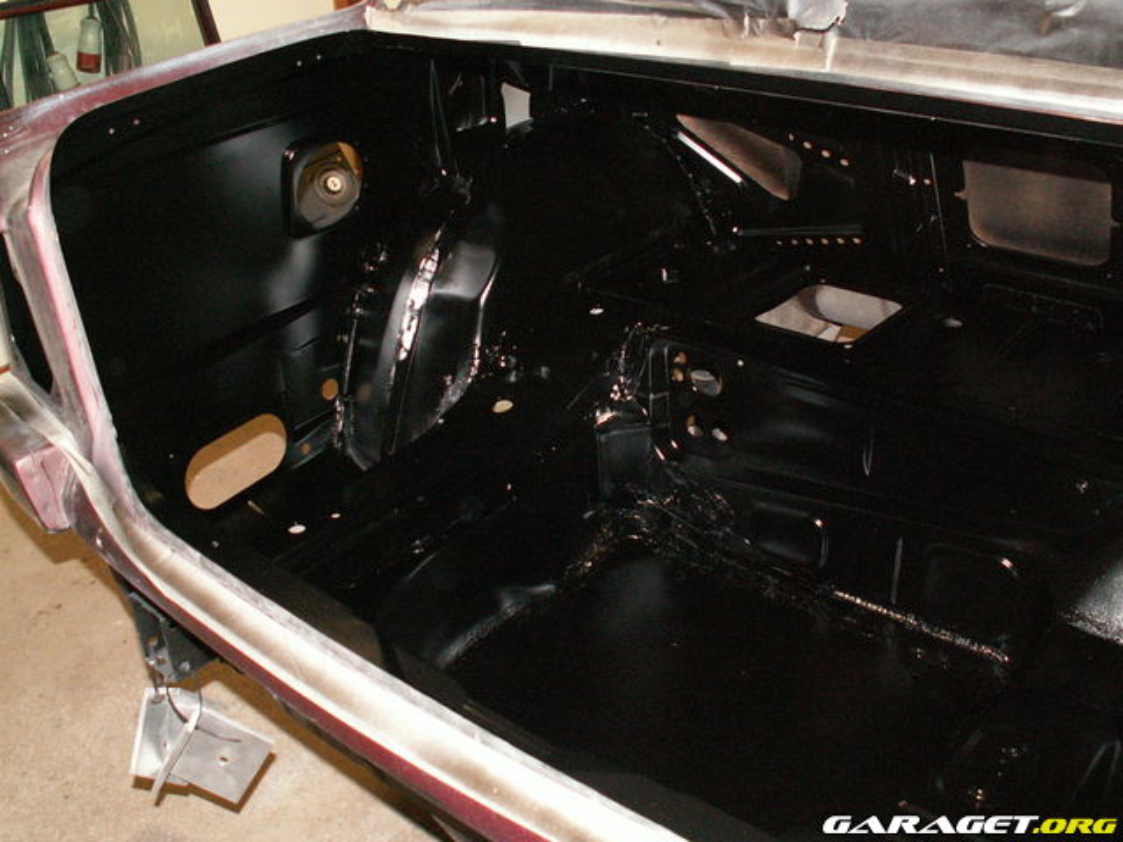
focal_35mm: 35
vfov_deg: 40.7
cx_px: 562
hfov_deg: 52.6
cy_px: 421
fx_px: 1135
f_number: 2.8
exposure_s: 1/40
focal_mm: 5.86
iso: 160
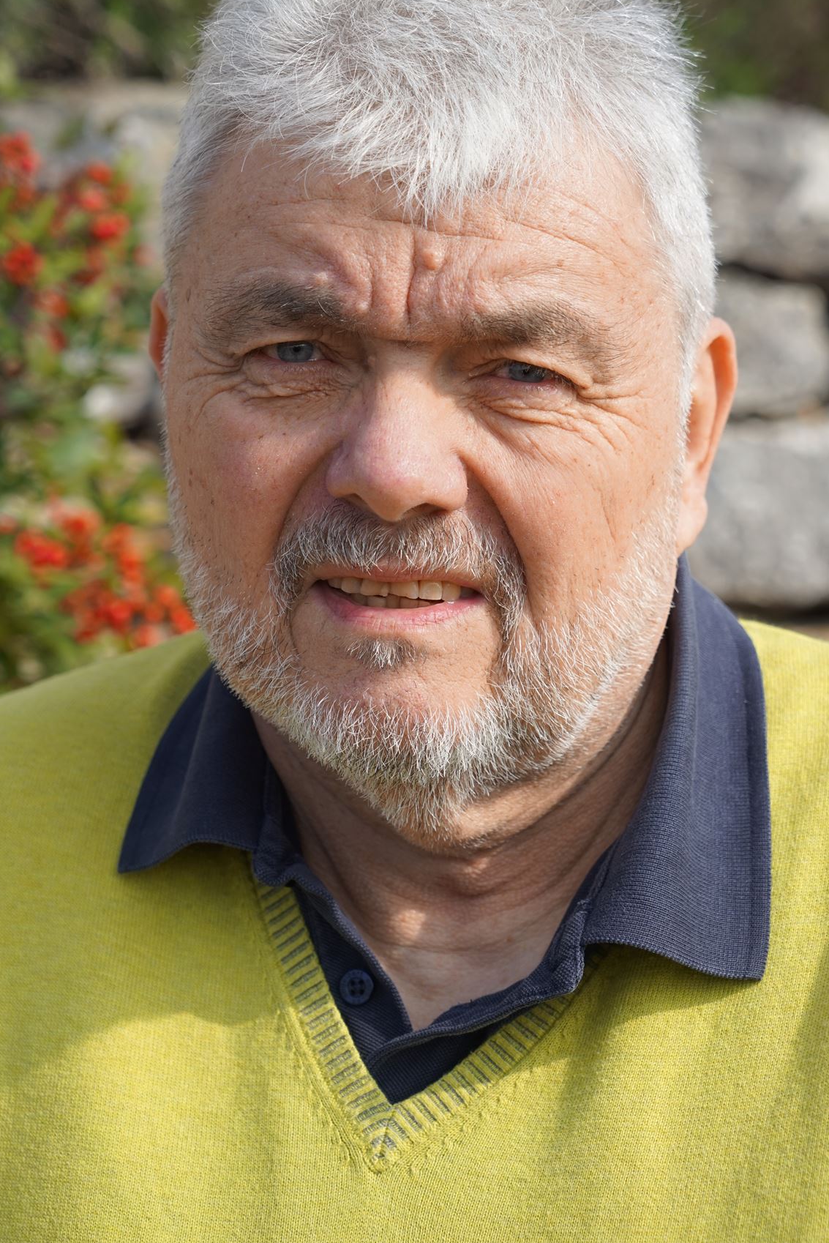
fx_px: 3141
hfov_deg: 15.0
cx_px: 363
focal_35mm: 91
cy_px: 523
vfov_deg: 22.4
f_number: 5.6
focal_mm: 70
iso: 100
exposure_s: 1/500
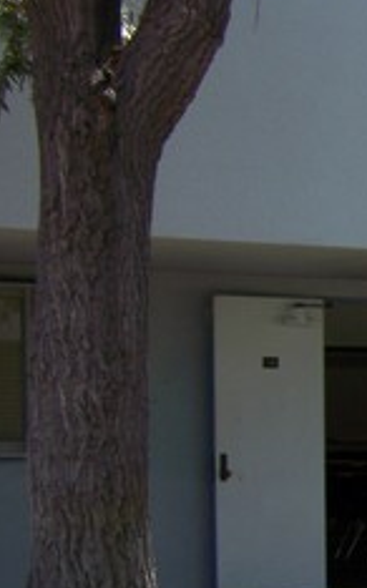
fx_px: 1763
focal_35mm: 110
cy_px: 498
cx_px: 784
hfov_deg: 10.7
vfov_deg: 18.7
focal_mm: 6.3
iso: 64
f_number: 2.8
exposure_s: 1/320
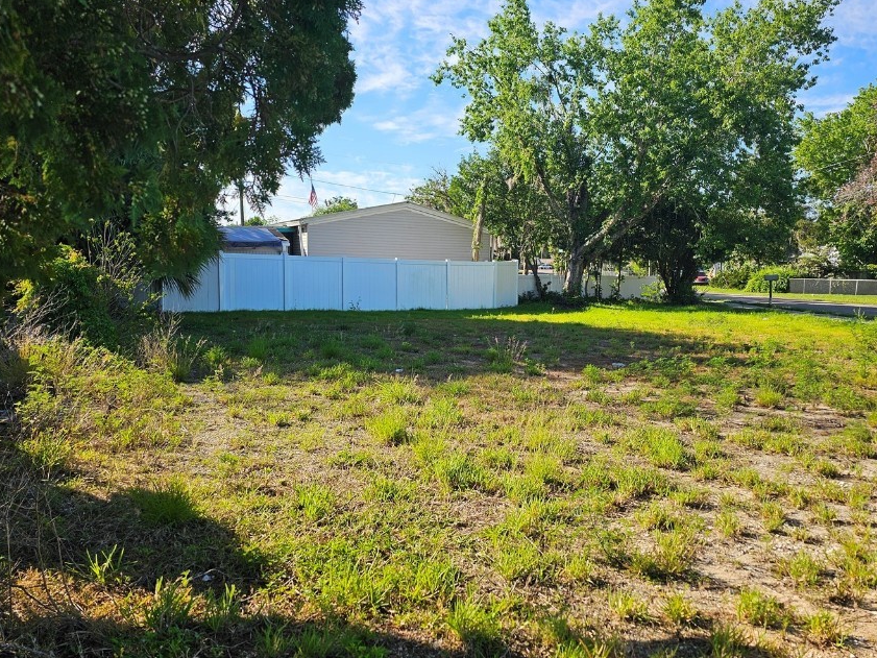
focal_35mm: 28
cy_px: 324
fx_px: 709
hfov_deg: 63.2
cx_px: 495
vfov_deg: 49.8
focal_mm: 6.3
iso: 12
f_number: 1.7
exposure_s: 1/571
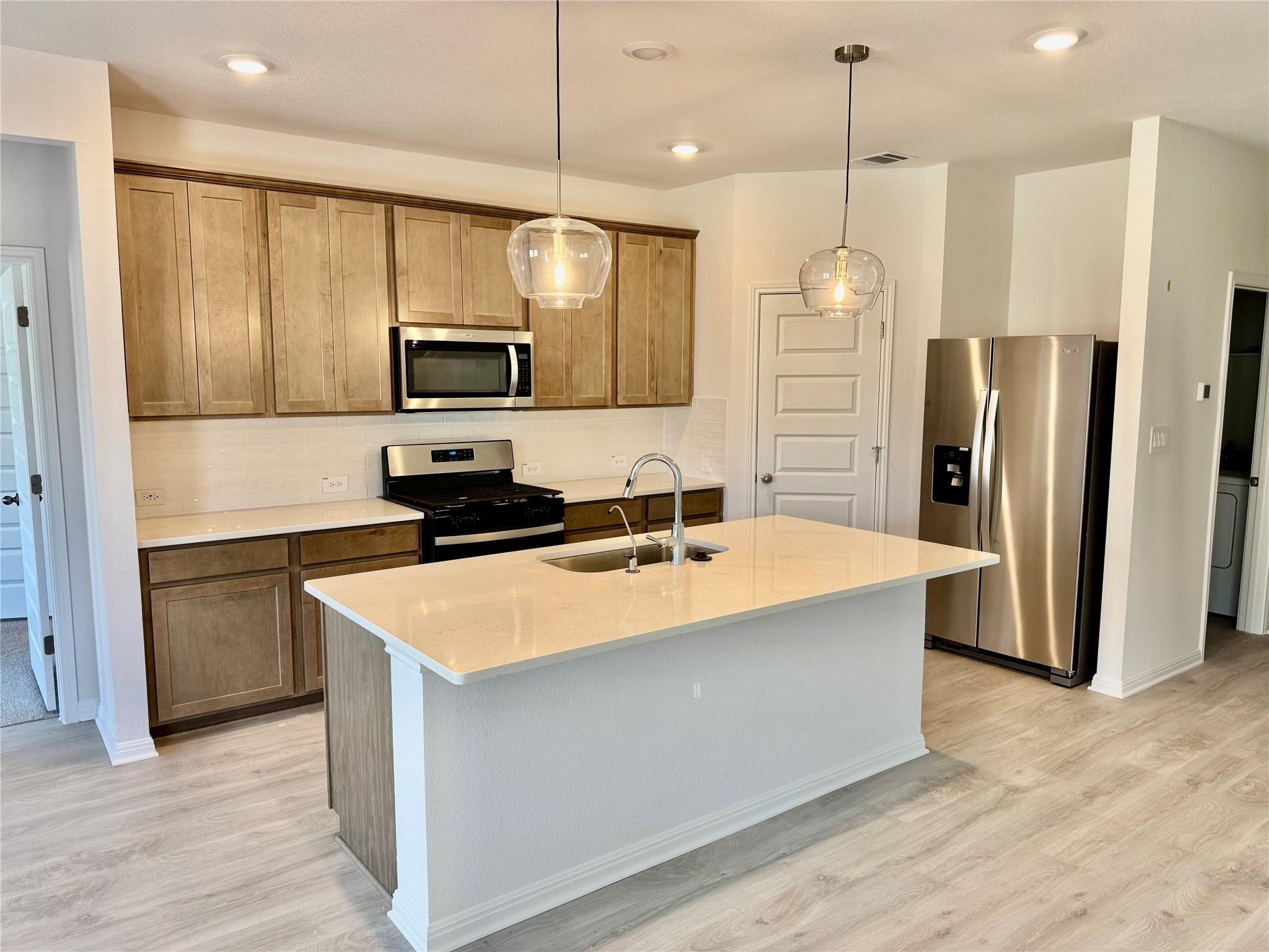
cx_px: 634
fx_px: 880
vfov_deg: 56.8
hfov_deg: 71.6
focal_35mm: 24
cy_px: 476
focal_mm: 6.76
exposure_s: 1/120
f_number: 1.78
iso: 125
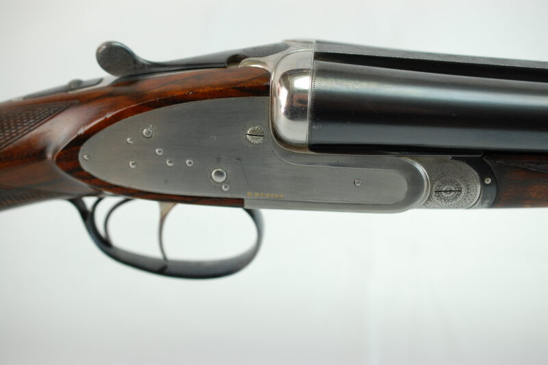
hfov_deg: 33.4
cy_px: 182
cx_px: 274
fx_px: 913
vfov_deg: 22.6
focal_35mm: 60
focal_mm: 40
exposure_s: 1/60
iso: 400
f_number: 4
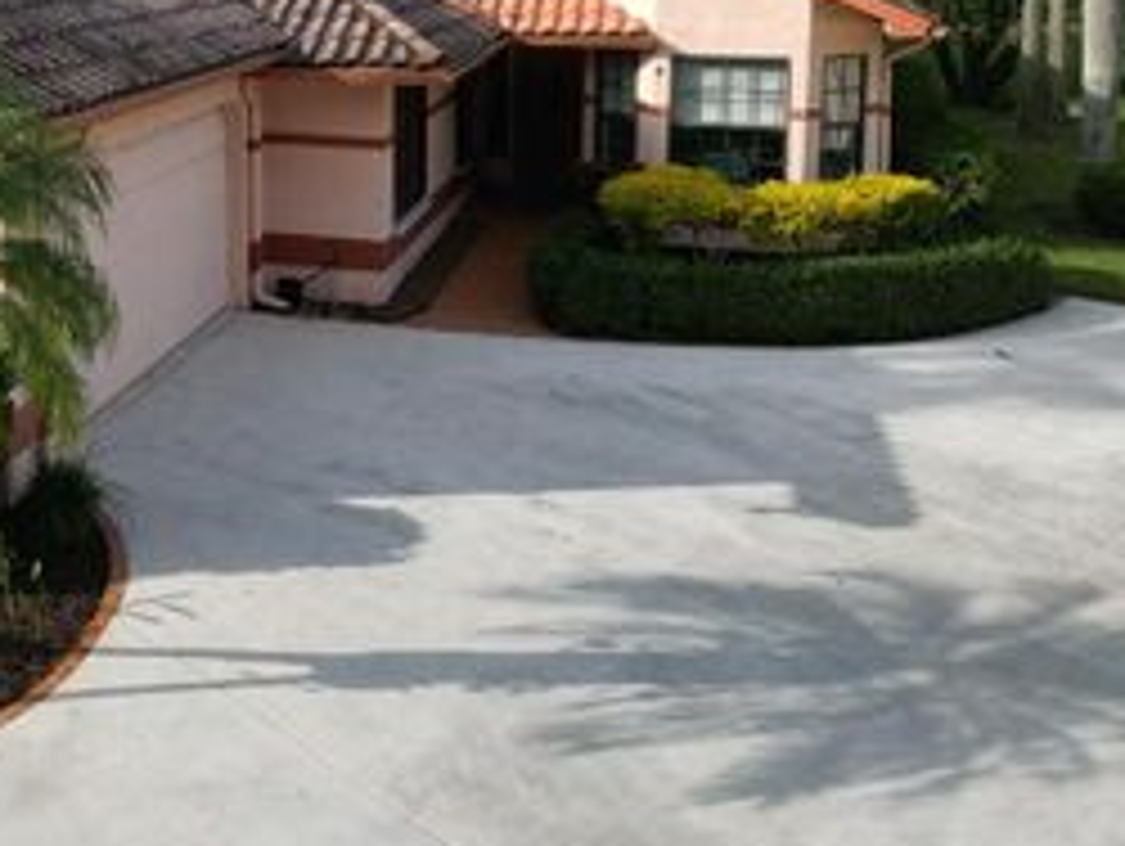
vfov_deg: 29.0
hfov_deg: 36.8
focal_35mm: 48
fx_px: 1561
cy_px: 65
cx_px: 90
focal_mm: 6.72
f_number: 1.7
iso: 110
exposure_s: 1/2500
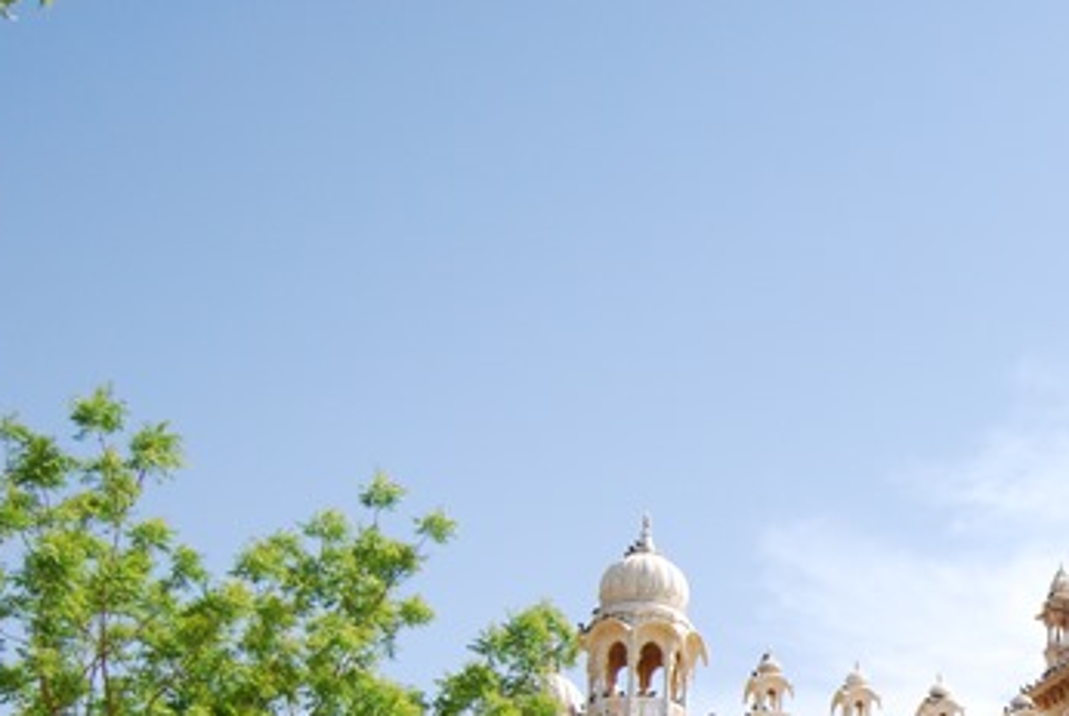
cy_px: 801
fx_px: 1963
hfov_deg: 28.6
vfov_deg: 19.7
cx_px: 1071
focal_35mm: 66
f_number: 4
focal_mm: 18
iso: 400
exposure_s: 1/4000
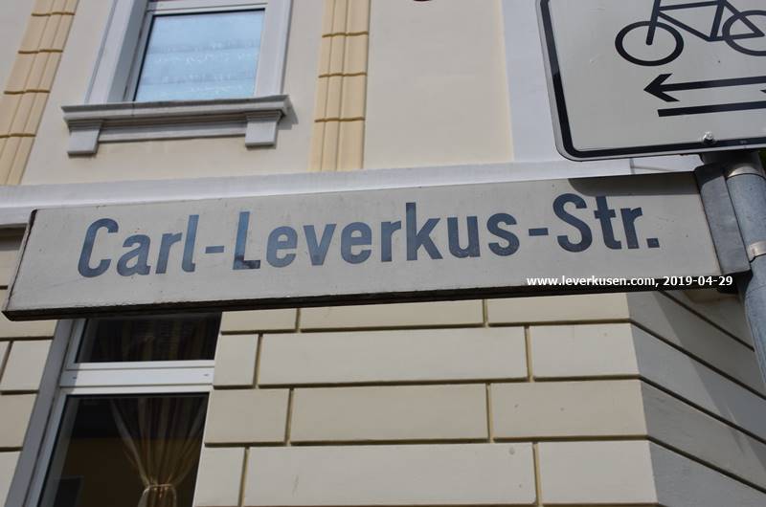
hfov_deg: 51.4
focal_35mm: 38
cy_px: 254
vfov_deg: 35.3
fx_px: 796
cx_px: 383
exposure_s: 1/320
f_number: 9
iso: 100
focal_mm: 25
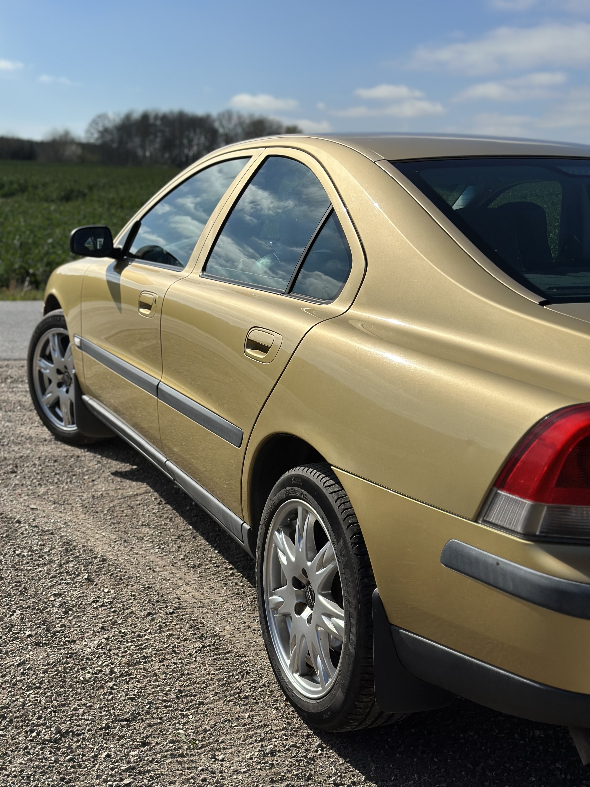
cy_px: 394
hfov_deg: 30.3
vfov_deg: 39.7
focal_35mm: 48
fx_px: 1091
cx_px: 295
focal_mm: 6.86
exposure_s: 1/13699
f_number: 1.78
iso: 100
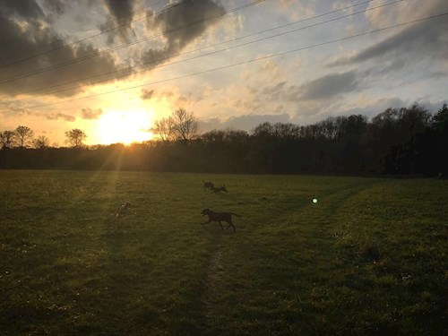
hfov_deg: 63.4
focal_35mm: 28
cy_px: 168
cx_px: 224
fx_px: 362
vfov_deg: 49.7
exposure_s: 1/2283
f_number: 1.8
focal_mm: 3.99
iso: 20
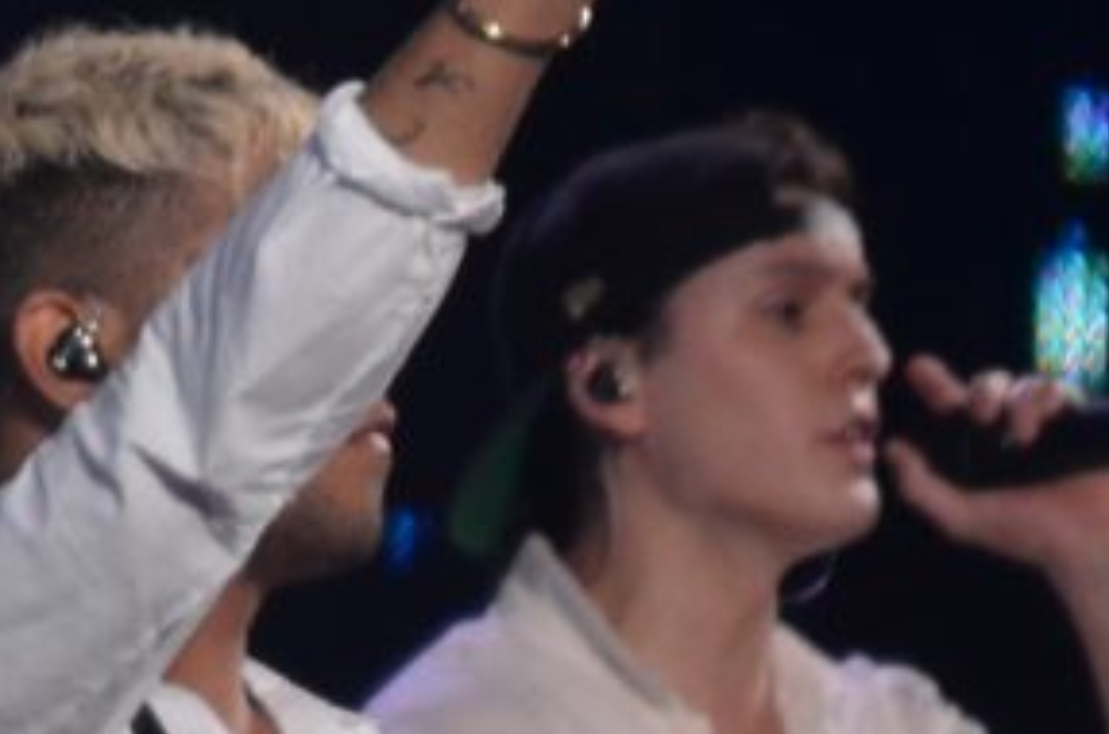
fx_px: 65747
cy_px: 1538
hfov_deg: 1.0
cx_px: -1194
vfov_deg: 0.6
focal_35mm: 2139
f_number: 5.6
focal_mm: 200
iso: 800
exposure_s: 1/125
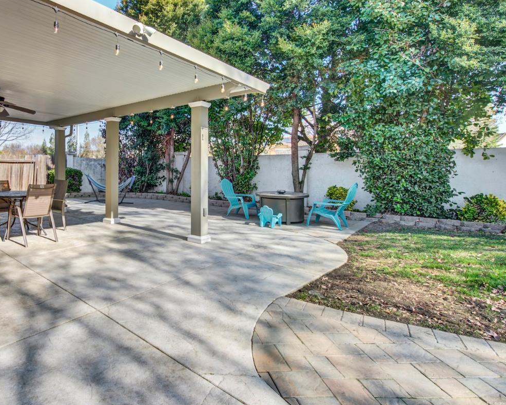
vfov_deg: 67.6
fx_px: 300
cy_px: 167
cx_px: 143
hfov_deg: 76.0
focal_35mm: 20
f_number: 14
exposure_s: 1/15
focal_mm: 14
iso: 100
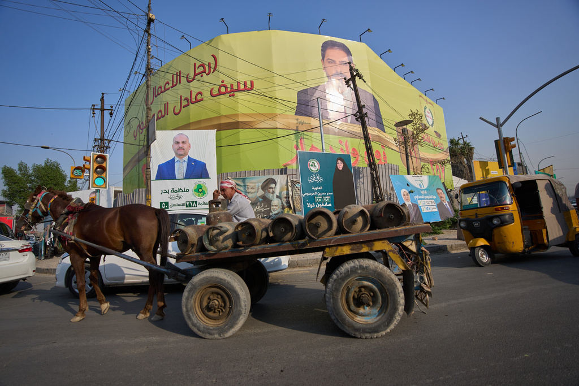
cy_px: 193
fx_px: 257
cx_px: 290
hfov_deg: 96.7
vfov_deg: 73.8
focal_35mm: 16
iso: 250
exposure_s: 1/5000
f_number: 2.8
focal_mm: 16
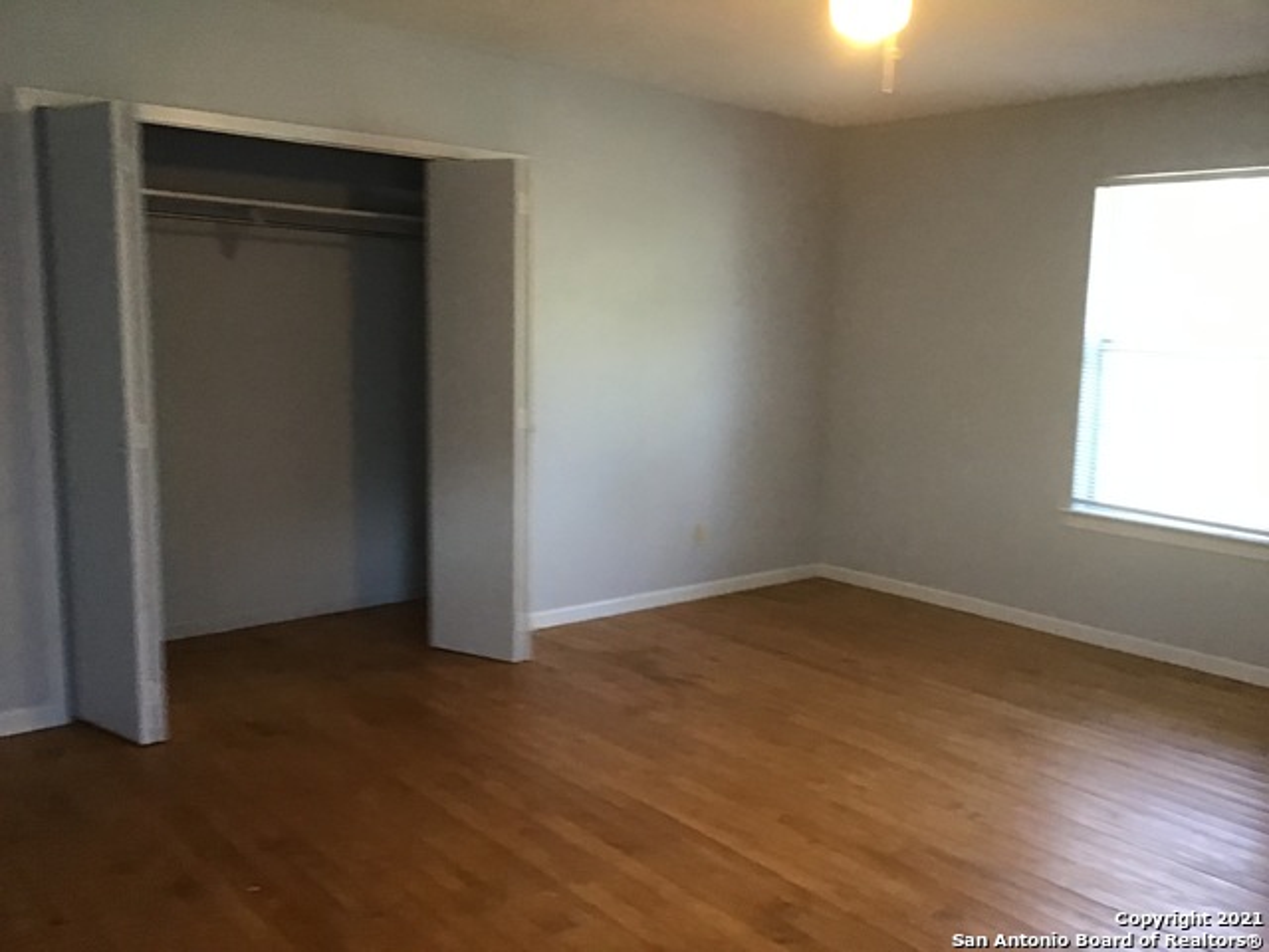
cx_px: 634
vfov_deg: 45.4
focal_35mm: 31
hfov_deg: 58.4
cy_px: 476
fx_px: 1136
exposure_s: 1/24
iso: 200
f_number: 2.4
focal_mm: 3.3
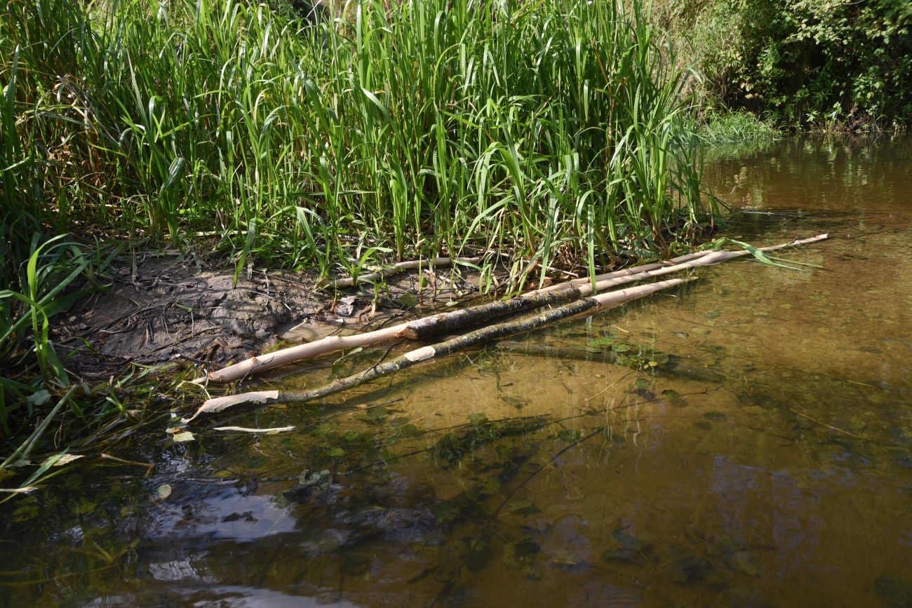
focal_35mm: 31
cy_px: 304
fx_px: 785
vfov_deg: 42.3
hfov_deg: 60.3
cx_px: 456
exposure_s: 1/125
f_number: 8
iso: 160
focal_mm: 31
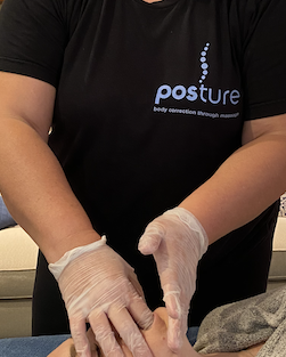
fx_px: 571
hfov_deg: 28.1
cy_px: 147
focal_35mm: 54
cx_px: 150
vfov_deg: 34.6
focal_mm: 4.25
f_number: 1.8
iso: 500
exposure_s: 1/40
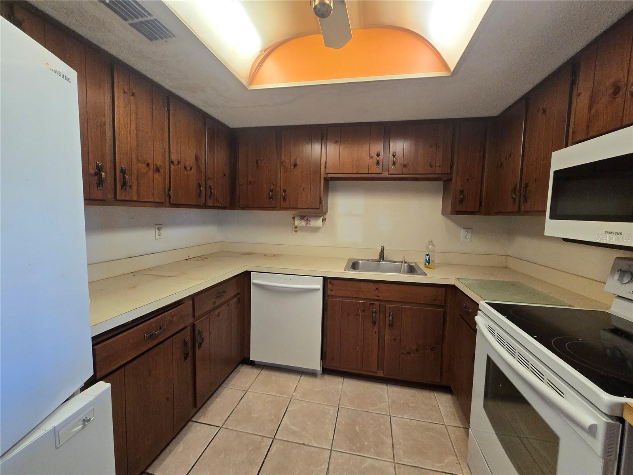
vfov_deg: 89.9
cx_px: 316
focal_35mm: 13
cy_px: 238
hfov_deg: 106.2
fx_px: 238
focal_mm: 2.2
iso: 250
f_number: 2.2
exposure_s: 1/60
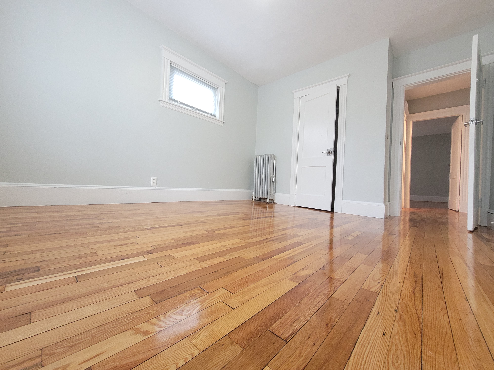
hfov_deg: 106.2
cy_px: 185
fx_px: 186
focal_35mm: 13
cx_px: 247
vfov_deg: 89.9
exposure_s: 1/30
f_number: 2.2
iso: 400
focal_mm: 1.74
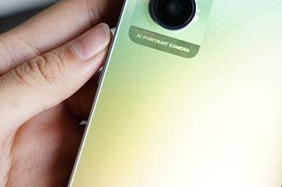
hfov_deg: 14.0
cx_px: 219
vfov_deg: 9.4
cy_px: 41
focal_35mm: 146
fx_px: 1142
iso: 400
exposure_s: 1/200
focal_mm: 75
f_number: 3.5
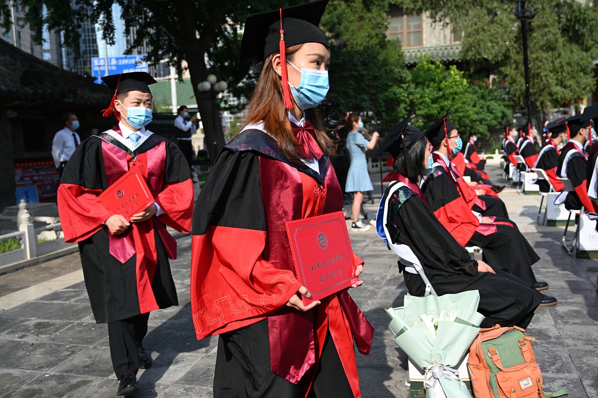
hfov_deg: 56.5
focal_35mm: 34
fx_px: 556
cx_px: 299
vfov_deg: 39.4
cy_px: 199
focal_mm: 33.5
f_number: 4
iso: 100
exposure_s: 1/500
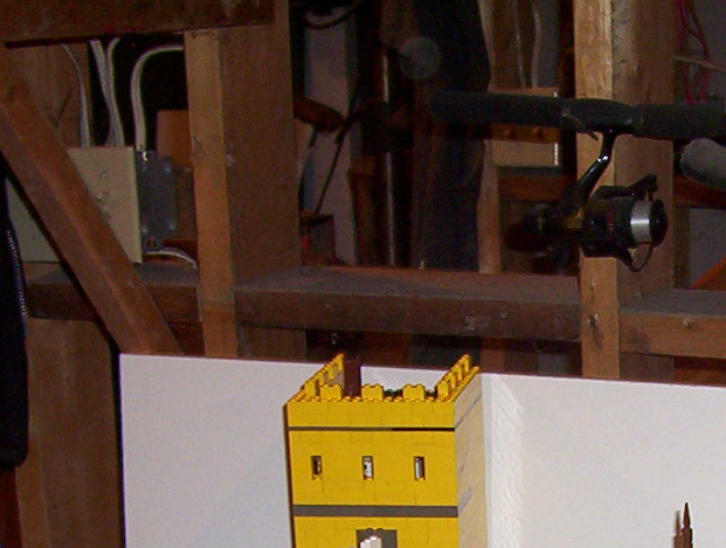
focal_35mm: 113
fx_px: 2376
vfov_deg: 12.8
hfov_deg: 17.0
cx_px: 745
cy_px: 691
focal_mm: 5.77
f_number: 2.73
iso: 140
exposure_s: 1/60
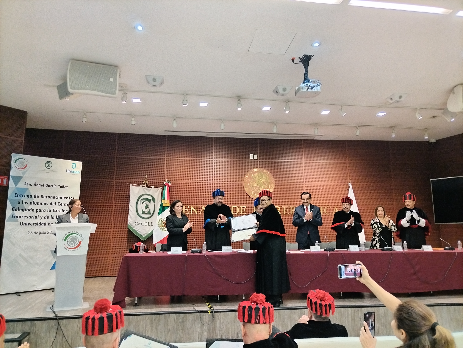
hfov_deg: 67.3
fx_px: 348
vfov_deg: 53.1
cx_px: 232
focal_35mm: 26
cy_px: 174
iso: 1550
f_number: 1.8
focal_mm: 4.7
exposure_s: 1/100
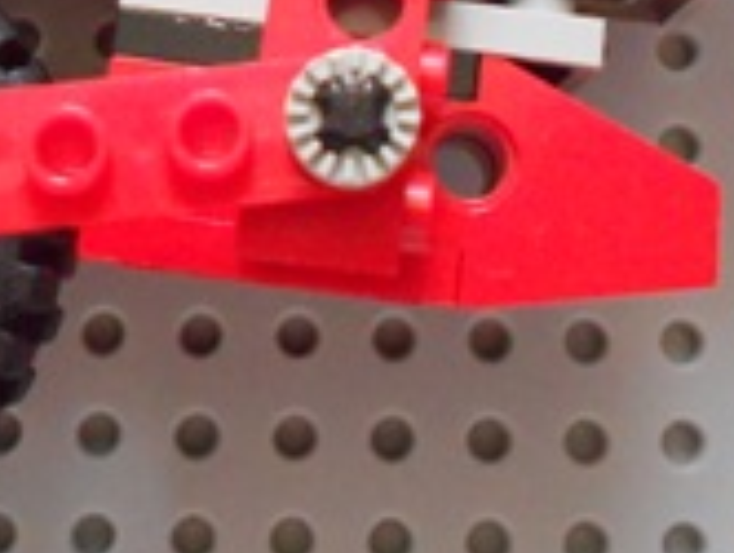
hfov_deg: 27.7
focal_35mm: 70
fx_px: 1486
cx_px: 305
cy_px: -164
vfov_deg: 19.4
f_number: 3.2
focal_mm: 4.6
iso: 800
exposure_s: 1/50
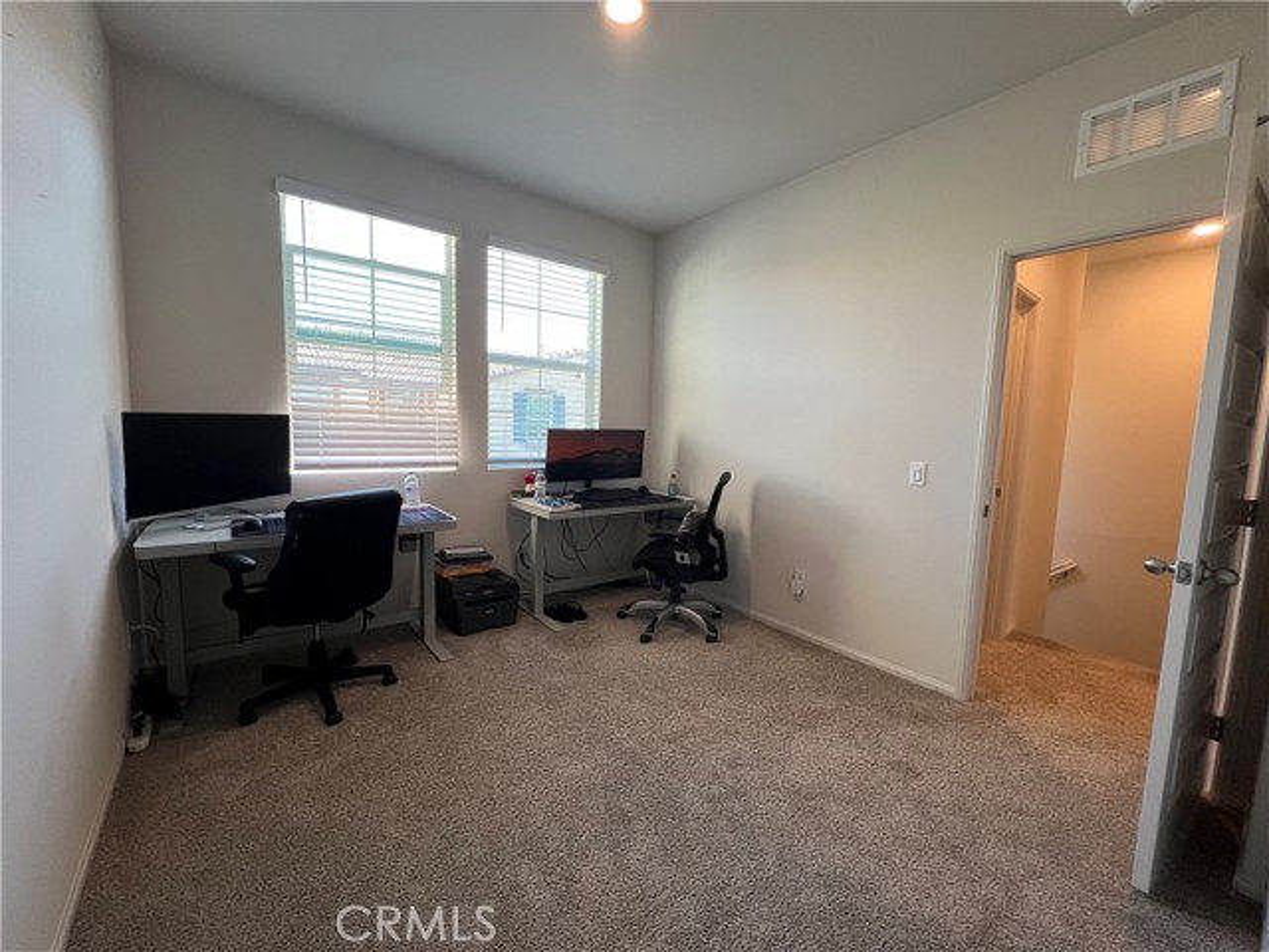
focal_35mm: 13
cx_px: 634
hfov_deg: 106.2
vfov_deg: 89.9
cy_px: 476
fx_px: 477
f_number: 1.8
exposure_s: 1/120
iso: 125
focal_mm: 1.57
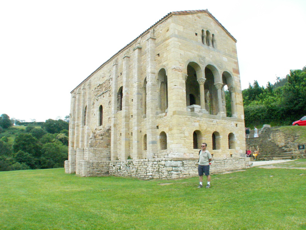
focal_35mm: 36
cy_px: 115
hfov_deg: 51.4
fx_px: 318
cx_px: 153
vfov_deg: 39.7
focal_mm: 6
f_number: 5.6
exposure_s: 1/640
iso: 400
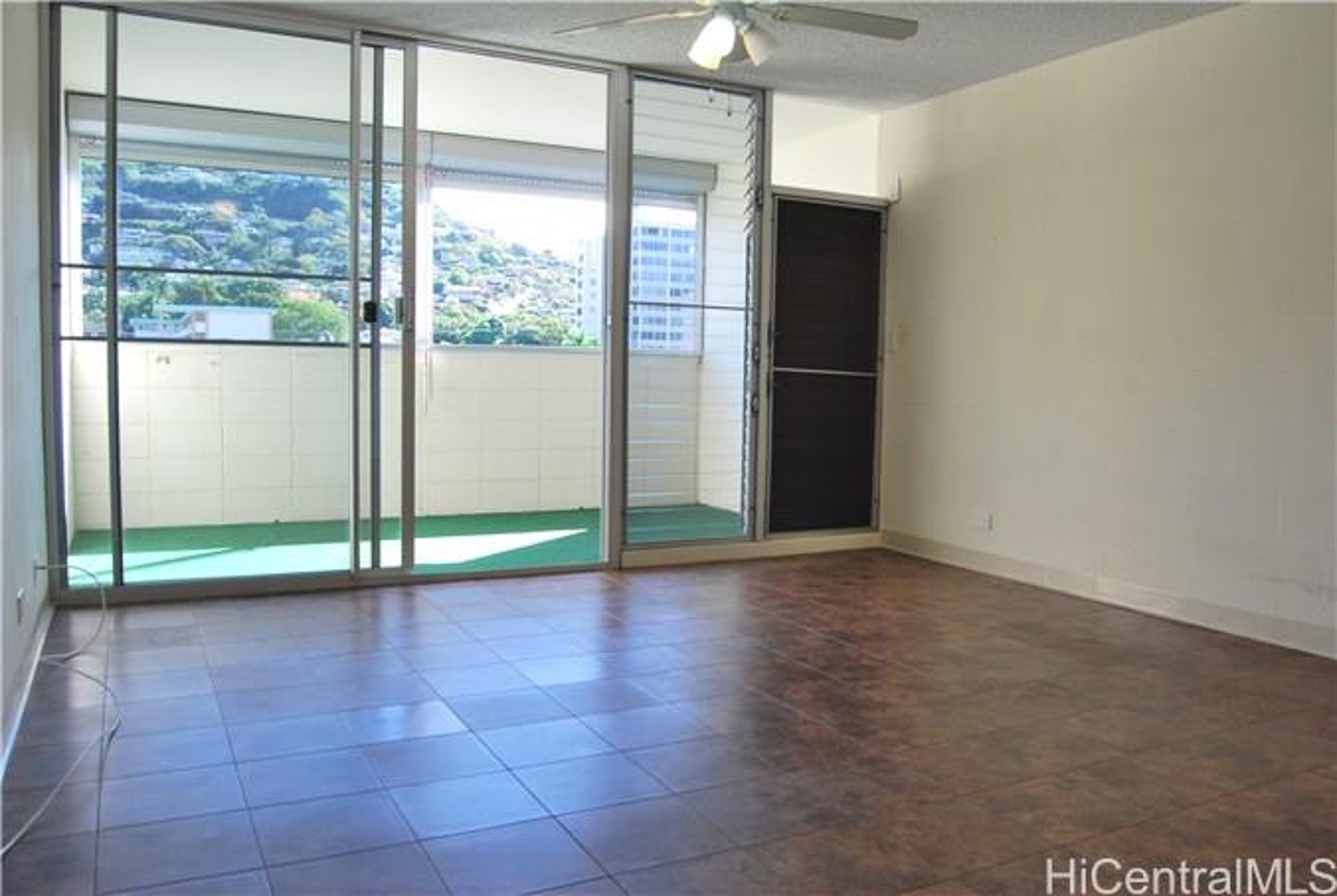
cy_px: 448
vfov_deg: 48.1
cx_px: 668
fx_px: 1004
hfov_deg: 67.3
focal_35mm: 27
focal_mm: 18
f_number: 5
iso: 200
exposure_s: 1/100
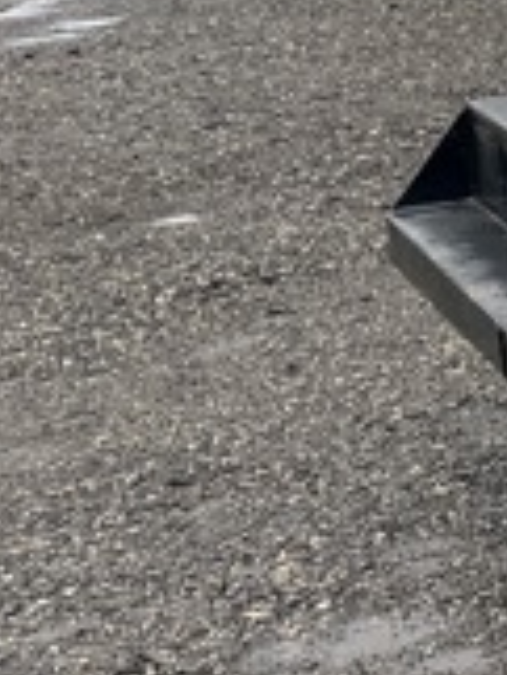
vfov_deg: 16.2
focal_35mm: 119
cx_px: 1622
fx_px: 2321
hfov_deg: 9.3
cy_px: 0
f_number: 1.78
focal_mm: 6.86
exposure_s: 1/1019
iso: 80
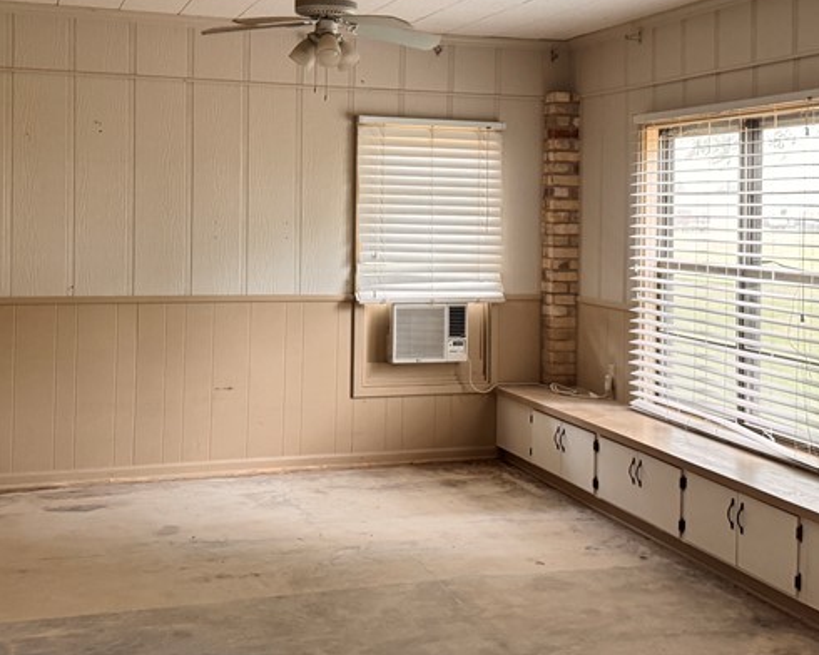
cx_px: 453
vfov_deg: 30.6
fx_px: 1188
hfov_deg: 38.0
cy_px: 216
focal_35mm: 49
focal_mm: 6.76
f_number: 1.78
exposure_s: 1/60
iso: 320
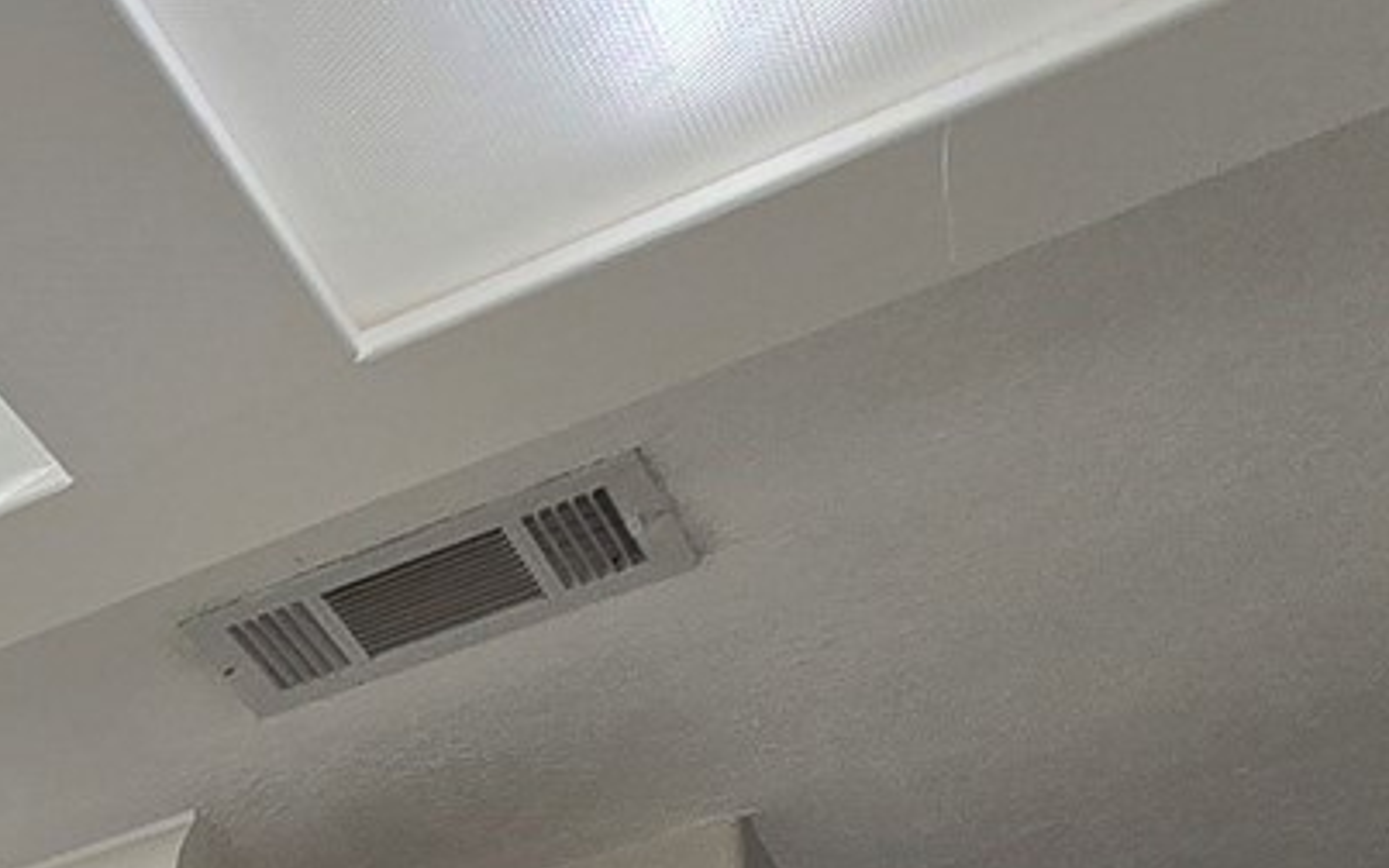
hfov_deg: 20.2
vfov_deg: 13.3
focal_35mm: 70
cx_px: -1168
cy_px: 2146
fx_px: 2650
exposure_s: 1/120
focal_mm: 2.2
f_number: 2.2
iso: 50
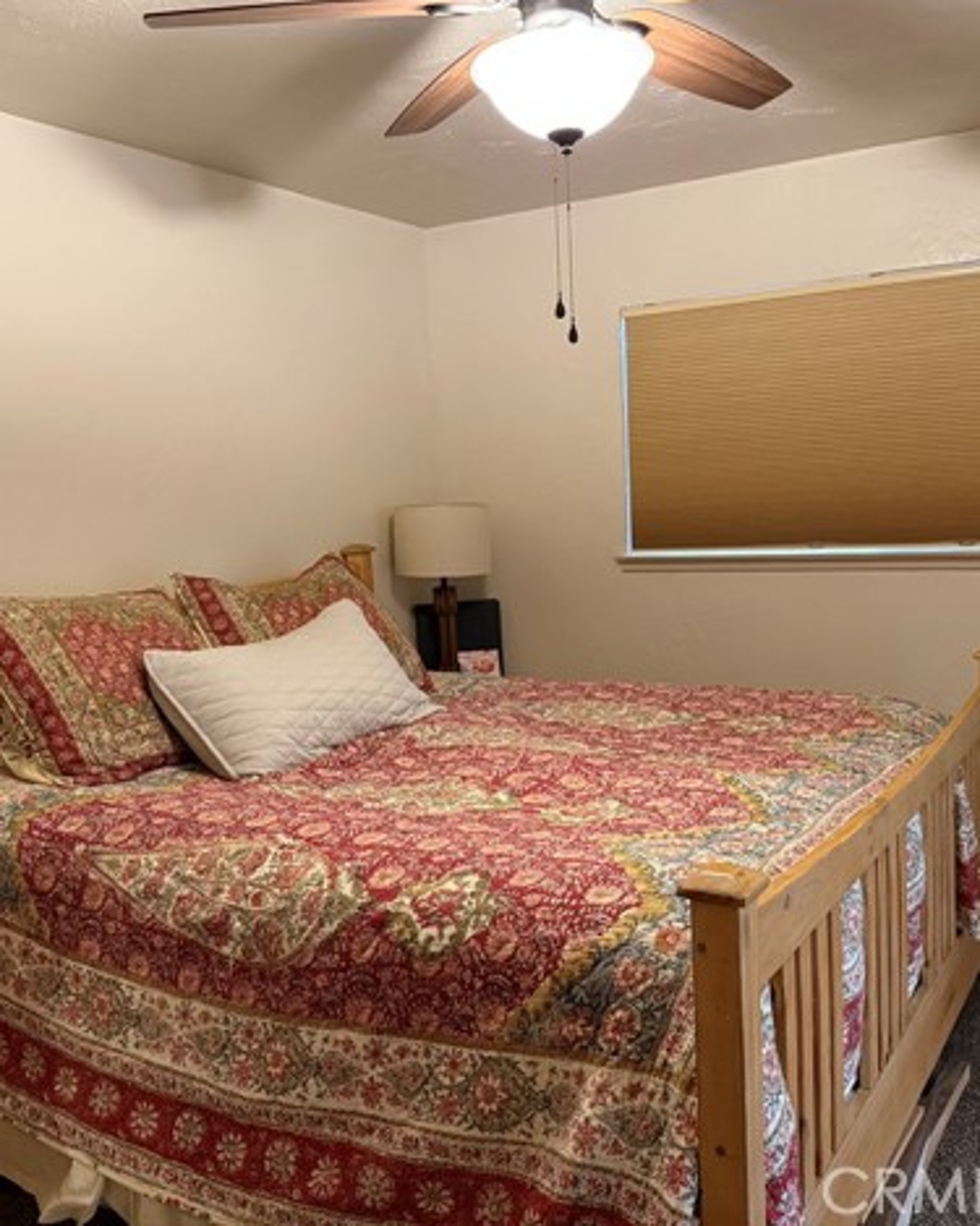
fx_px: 1161
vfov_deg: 55.7
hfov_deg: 45.7
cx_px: 541
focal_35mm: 32
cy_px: 601
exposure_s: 1/60
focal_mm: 6.76
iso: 640
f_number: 1.78
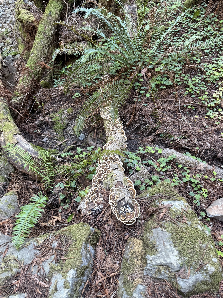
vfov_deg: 71.6
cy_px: 149
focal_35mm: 24
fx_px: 206
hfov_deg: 56.8
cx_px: 112
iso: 400
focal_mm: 6.76
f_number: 1.78
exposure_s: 1/60
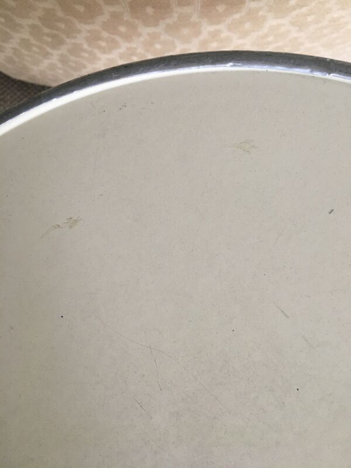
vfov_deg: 61.7
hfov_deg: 48.2
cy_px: 234
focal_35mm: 29
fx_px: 392
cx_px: 176
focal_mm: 4.15
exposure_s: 1/33
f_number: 2.2
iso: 125
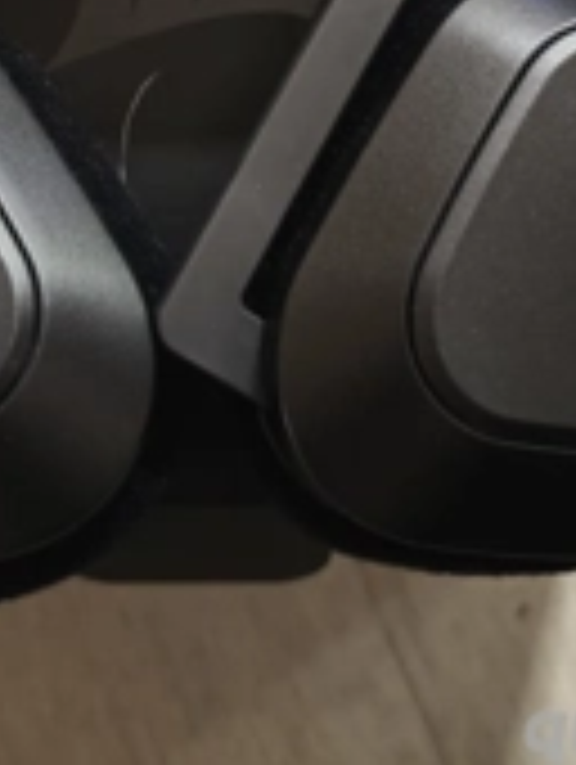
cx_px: 194
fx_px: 1195
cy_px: -126
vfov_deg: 30.7
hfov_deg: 26.9
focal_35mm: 54
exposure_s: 1/29.2
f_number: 1.63
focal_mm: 8.72
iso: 6400
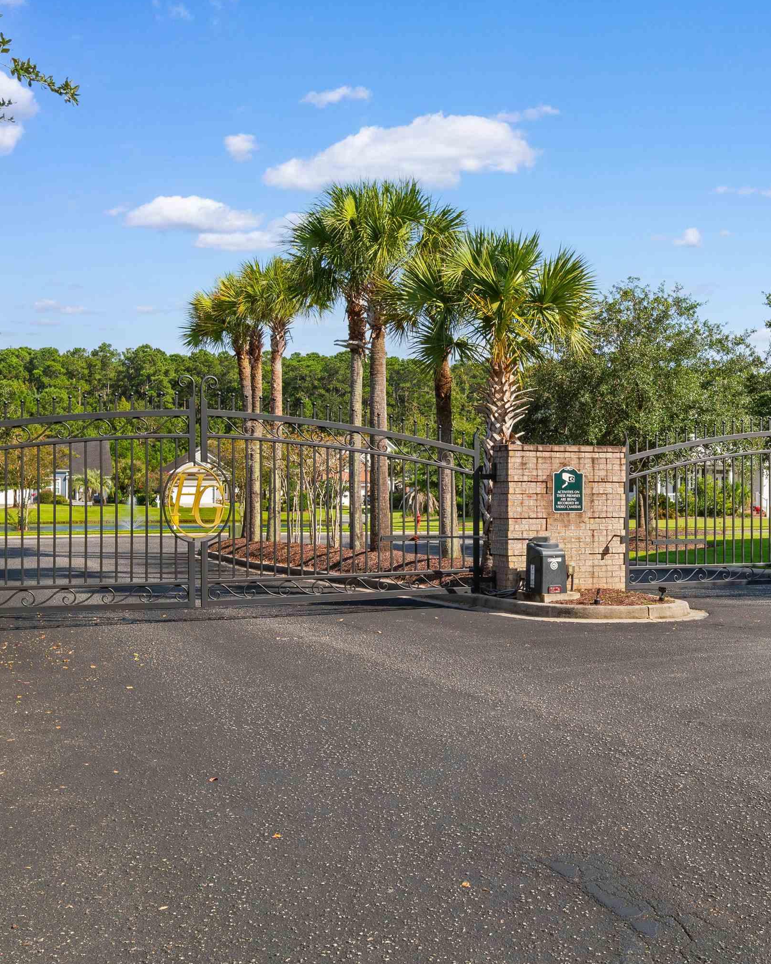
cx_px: 551
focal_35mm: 43
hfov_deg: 34.4
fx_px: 1226
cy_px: 478
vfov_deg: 42.9
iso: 100
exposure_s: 1/250
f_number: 8
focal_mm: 20
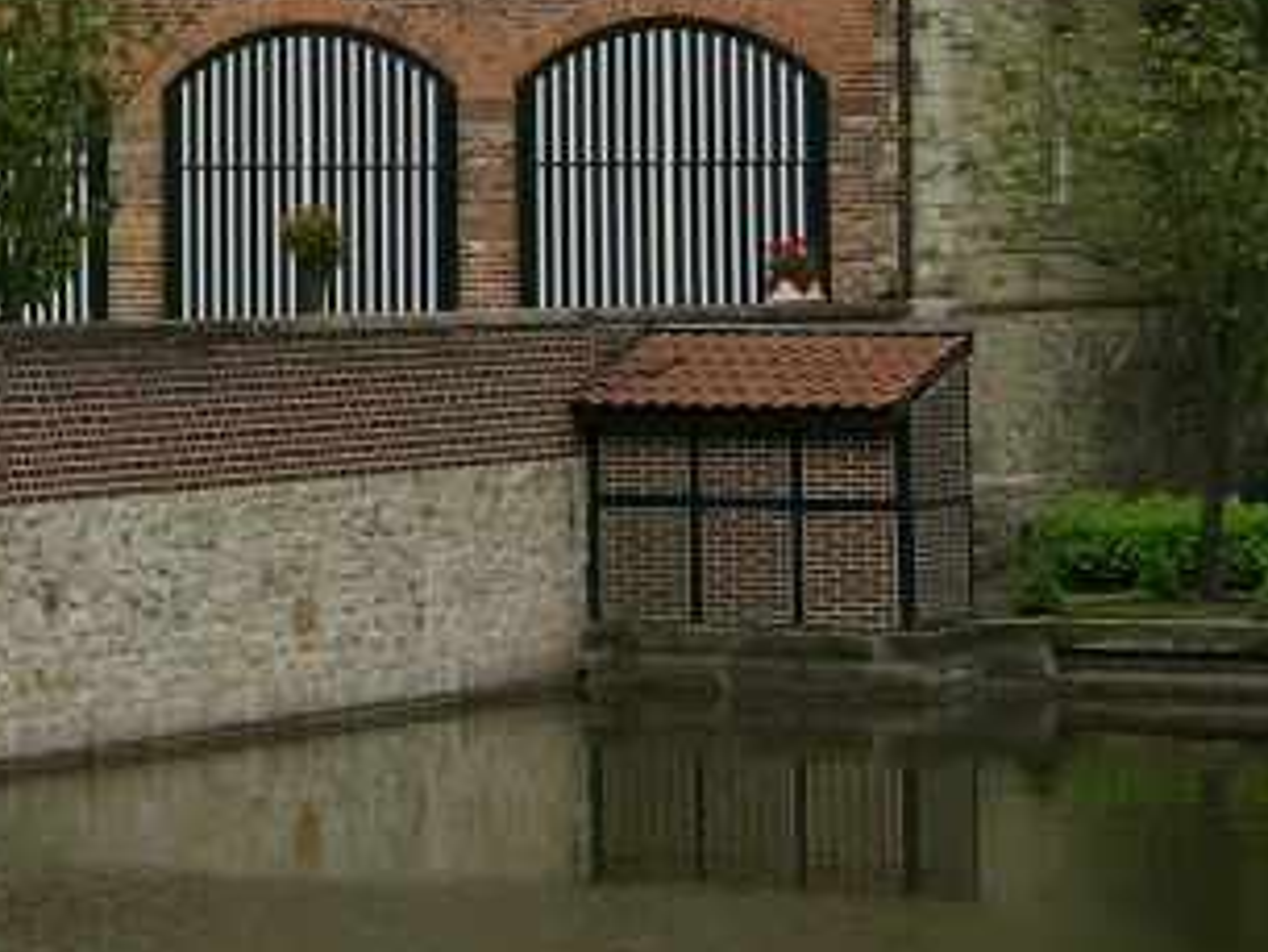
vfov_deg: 8.1
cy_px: -279
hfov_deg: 10.7
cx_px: -324
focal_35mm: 181
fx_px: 6633
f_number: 4
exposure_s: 1/319
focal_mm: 14.22
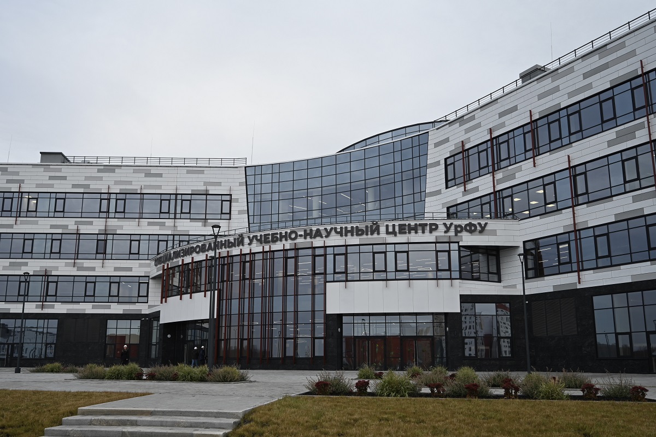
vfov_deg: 47.2
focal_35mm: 28
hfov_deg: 66.4
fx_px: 501
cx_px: 328
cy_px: 218
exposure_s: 1/250
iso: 140
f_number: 5.6
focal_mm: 27.5
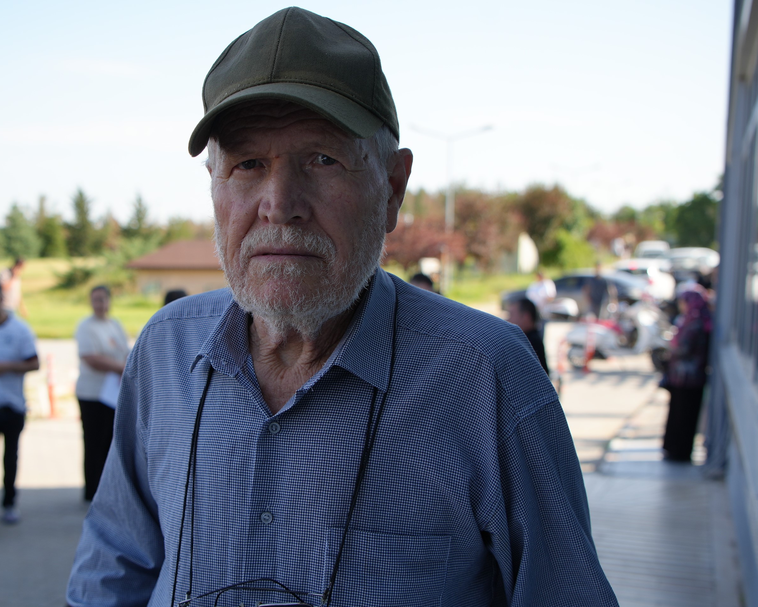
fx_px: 1077
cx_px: 273
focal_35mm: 48
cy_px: 349
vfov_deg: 31.4
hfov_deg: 38.5
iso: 100
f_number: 4.5
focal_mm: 35
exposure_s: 1/320
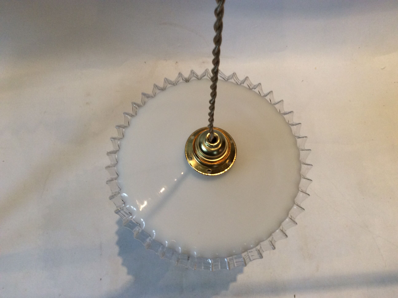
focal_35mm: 32
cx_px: 199
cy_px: 149
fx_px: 367
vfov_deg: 44.1
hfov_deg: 56.9
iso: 80
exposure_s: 1/25
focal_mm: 3.3
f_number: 2.4
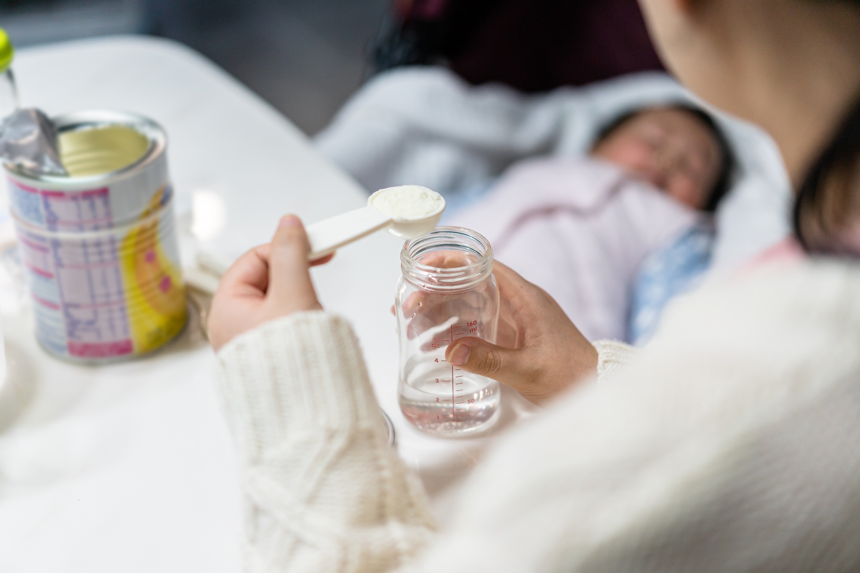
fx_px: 1314
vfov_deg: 24.6
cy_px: 286
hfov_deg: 36.2
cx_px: 430
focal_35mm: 55
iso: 500
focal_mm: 55
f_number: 1.8
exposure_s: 1/640
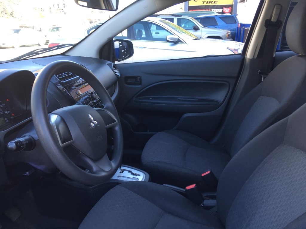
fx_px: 256
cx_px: 153
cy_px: 114
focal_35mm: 29
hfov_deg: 61.7
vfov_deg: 48.2
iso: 32
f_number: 2.2
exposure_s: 1/60
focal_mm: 4.15
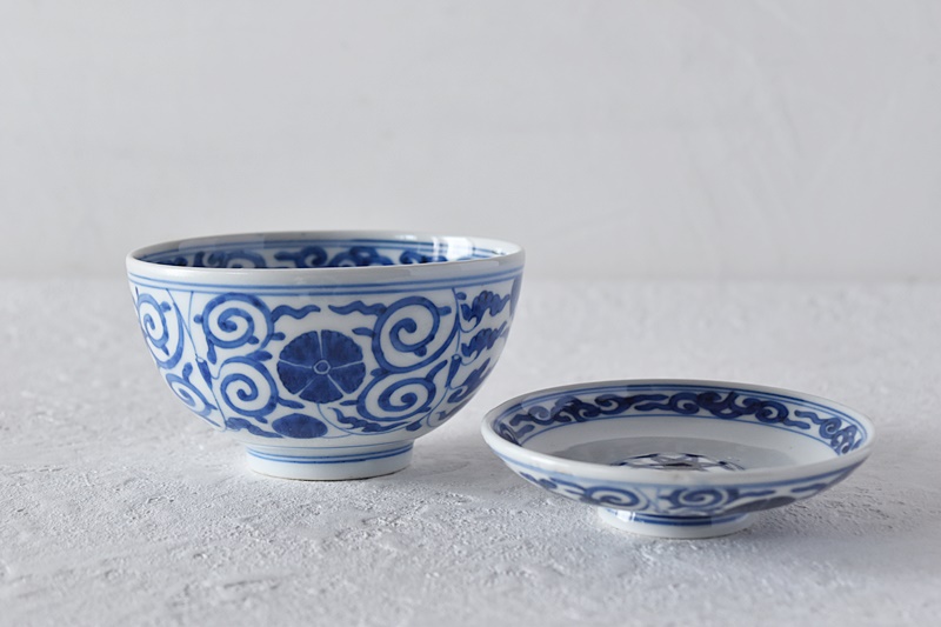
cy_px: 314
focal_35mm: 82
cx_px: 470
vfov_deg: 16.5
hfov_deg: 24.6
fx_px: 2156
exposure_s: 1/30
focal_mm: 55
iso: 800
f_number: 5.6
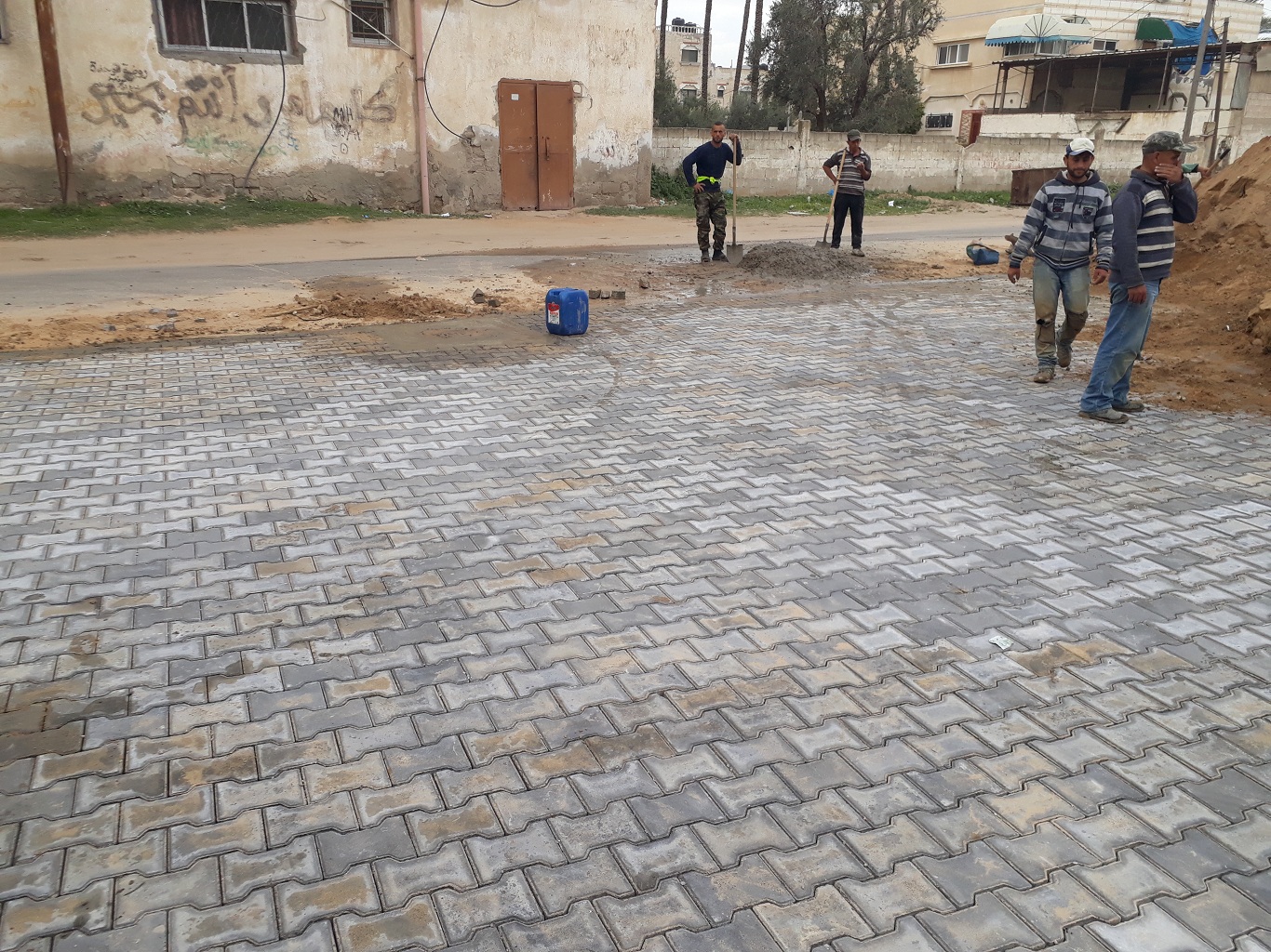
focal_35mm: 27
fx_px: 991
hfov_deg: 65.3
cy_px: 476
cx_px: 636
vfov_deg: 51.3
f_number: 1.9
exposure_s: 1/178
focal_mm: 3.6
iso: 40
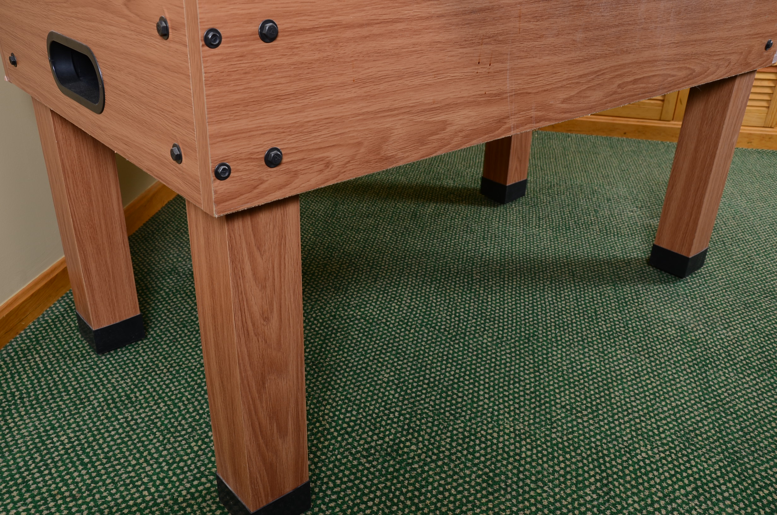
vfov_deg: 39.8
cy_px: 258
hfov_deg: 57.3
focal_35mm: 33
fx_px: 711
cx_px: 388
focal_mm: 22
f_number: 7.1
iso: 100
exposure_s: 1/80
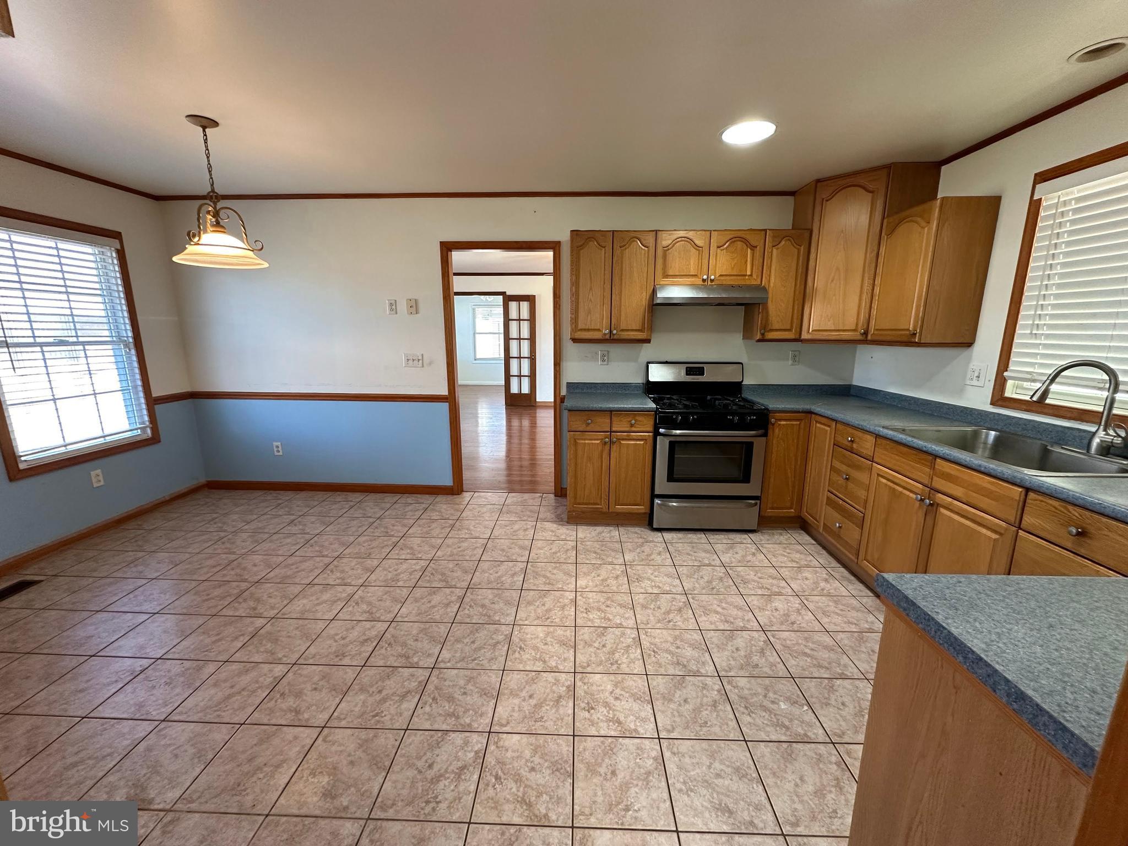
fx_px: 456
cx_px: 564
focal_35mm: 14
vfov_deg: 85.7
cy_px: 423
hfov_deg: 102.1
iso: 200
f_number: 2.2
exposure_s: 1/60
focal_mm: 2.22
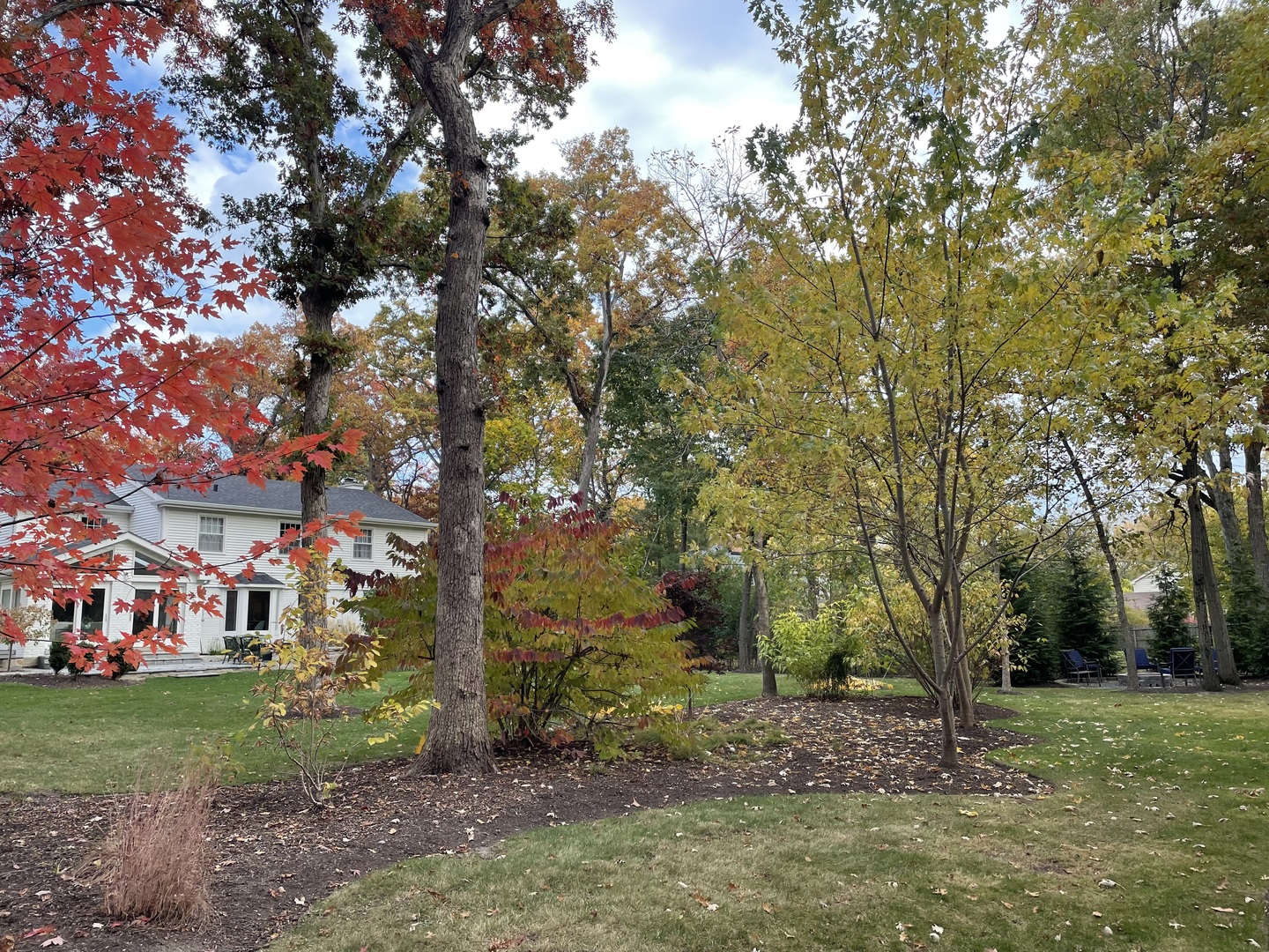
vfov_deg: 53.1
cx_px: 634
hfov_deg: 67.3
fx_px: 953
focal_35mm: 26
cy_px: 476
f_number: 1.6
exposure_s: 1/409
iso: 32
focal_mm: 4.2
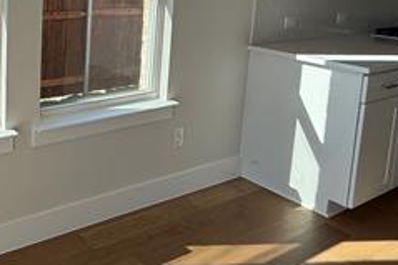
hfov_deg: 43.2
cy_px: 10
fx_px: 431
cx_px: 8
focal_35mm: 39
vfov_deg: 31.9
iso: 50
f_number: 2.2
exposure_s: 1/672
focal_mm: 2.22
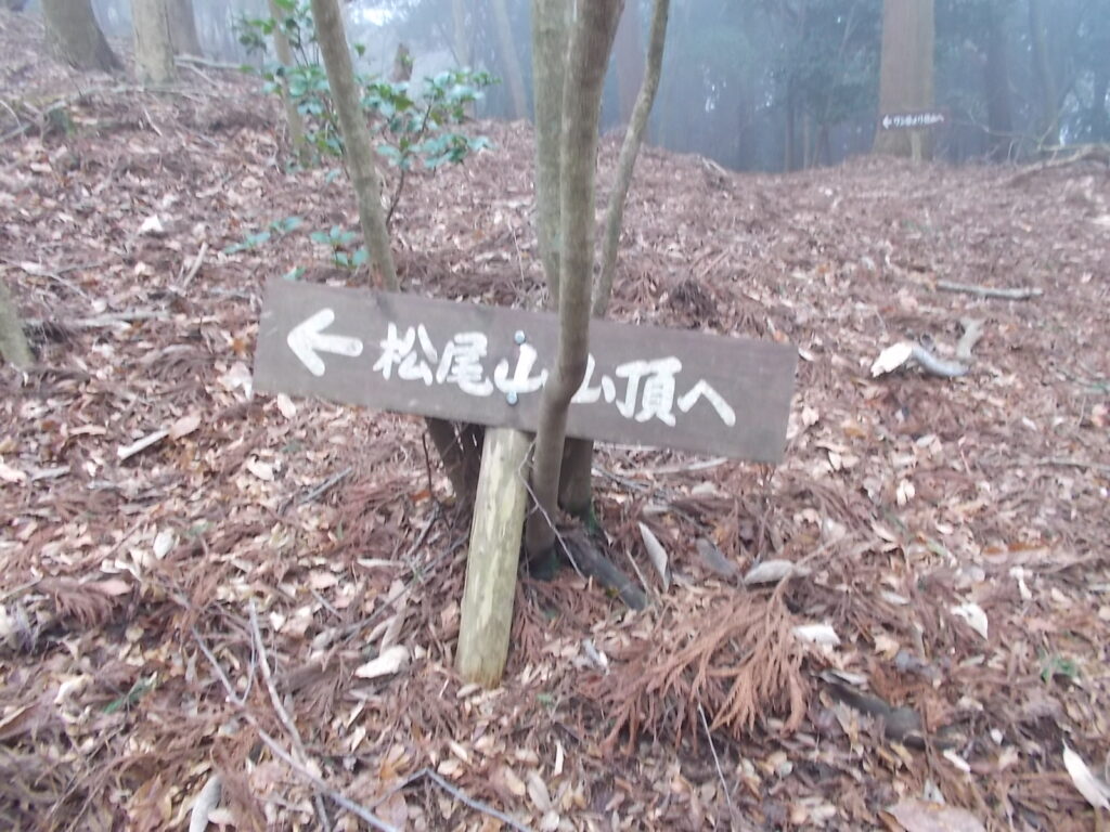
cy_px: 416
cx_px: 555
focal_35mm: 26
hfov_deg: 67.3
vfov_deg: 53.1
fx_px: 834
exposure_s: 1/25
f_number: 3.2
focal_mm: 4.6
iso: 200
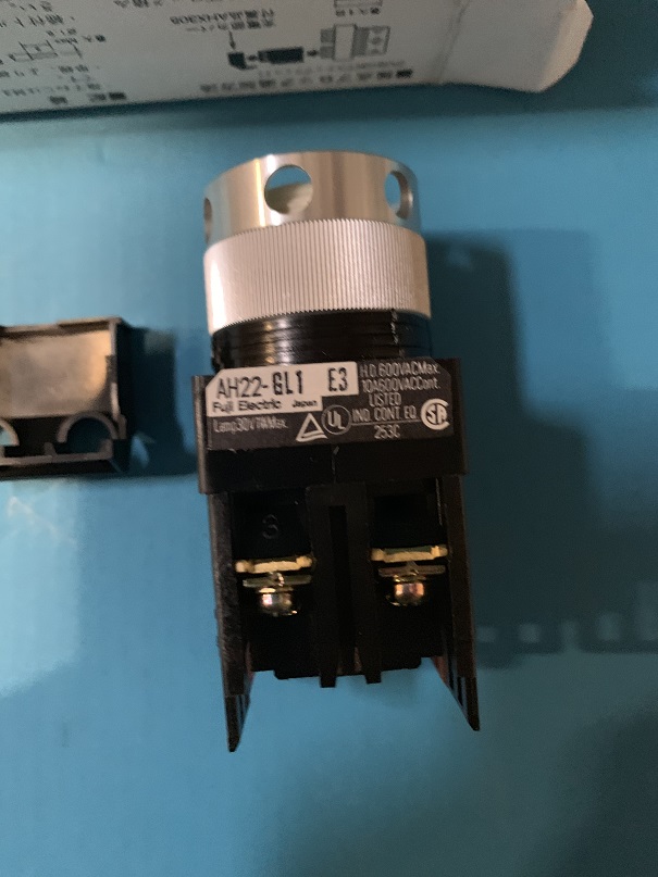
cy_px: 438
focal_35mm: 26
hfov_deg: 53.1
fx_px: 659
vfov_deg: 67.3
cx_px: 329
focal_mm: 4.25
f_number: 1.8
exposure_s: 1/26
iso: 800
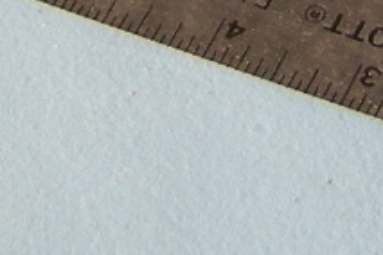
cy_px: -729
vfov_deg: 4.3
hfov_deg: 6.9
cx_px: 263
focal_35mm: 297
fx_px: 3160
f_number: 3.3
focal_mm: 6.3
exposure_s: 1/80
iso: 80
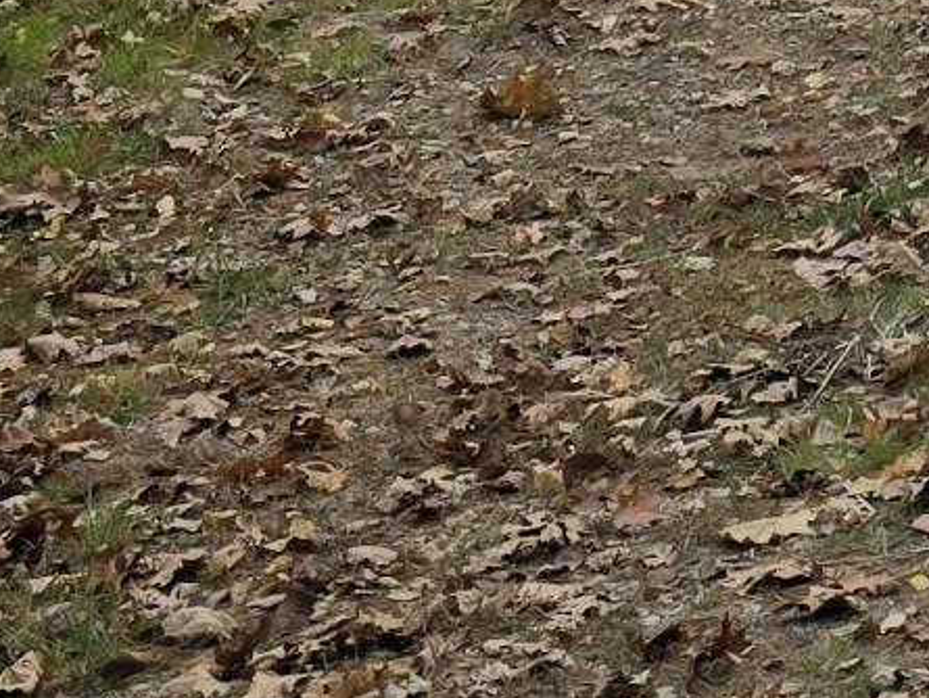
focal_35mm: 155
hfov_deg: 11.5
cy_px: -1022
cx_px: 1862
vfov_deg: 8.7
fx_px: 4161
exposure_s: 1/180
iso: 25
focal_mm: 6.3
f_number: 1.7
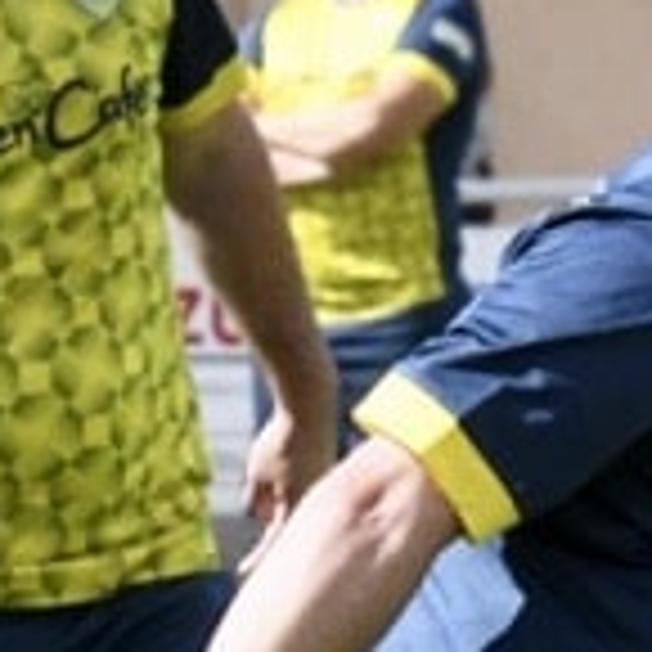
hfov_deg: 1.1
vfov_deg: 1.1
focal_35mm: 1647
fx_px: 35097
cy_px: 744
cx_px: 1992
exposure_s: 1/1600
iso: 5000
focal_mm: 220
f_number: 18
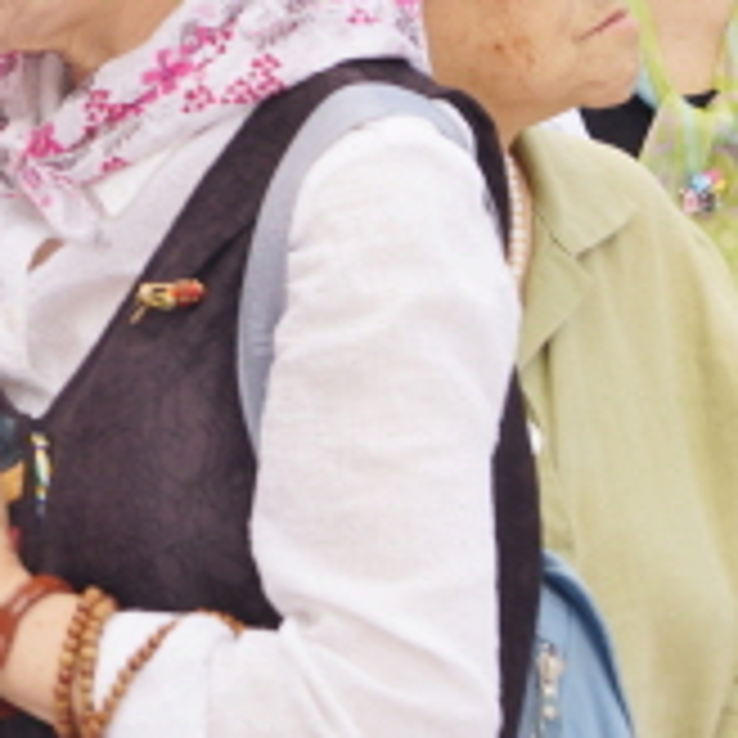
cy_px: 110
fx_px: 7207
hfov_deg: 5.8
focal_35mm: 299
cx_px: -342
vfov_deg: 5.9
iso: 100
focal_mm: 55
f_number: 6.3
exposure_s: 1/125
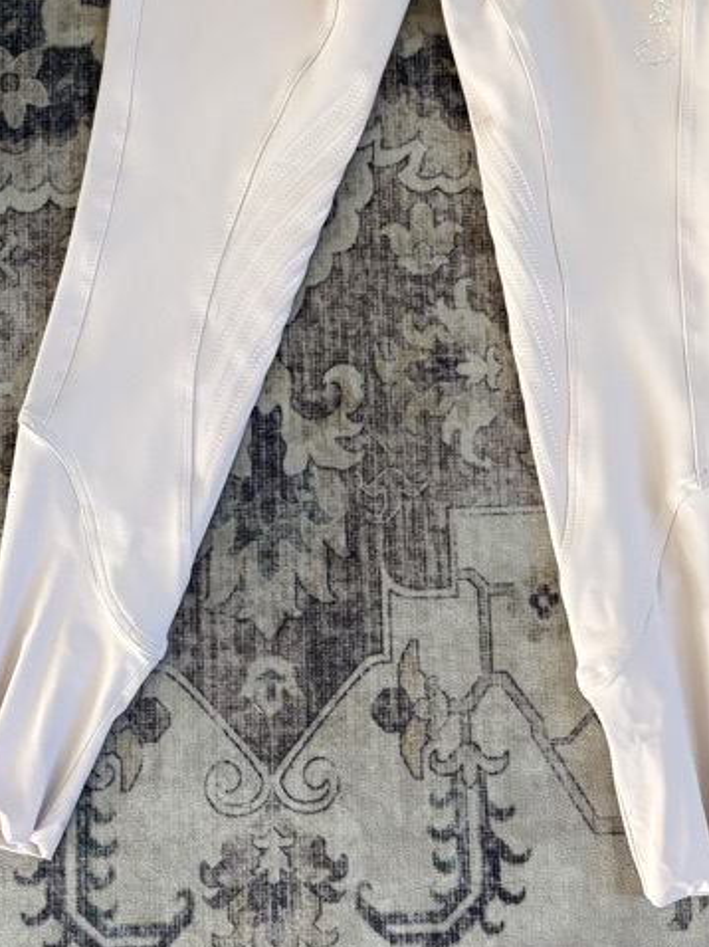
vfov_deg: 37.8
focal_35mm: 49
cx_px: 431
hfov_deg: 29.6
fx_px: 1339
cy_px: 216
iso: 200
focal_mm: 5.96
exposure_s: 1/60
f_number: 1.6
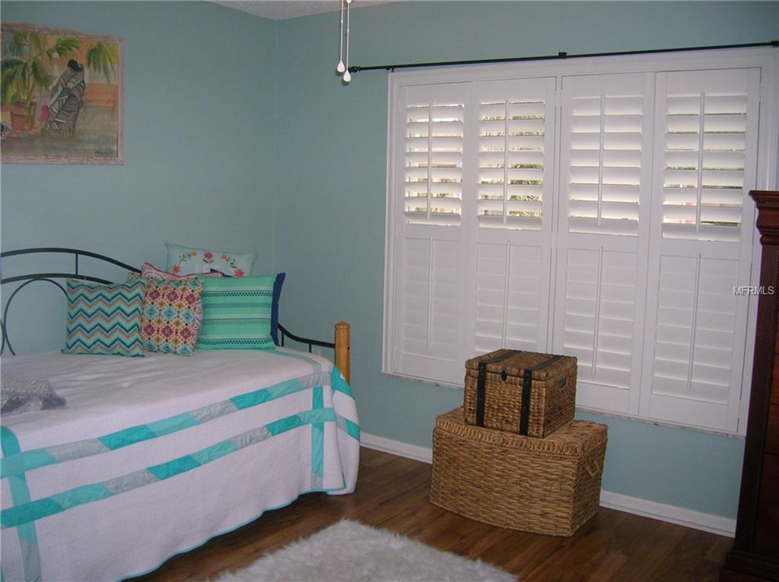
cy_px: 291
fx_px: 764
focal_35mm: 34
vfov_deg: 41.7
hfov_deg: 54.0
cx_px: 390
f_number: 2.9
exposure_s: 1/60.1
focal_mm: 5.7
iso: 84
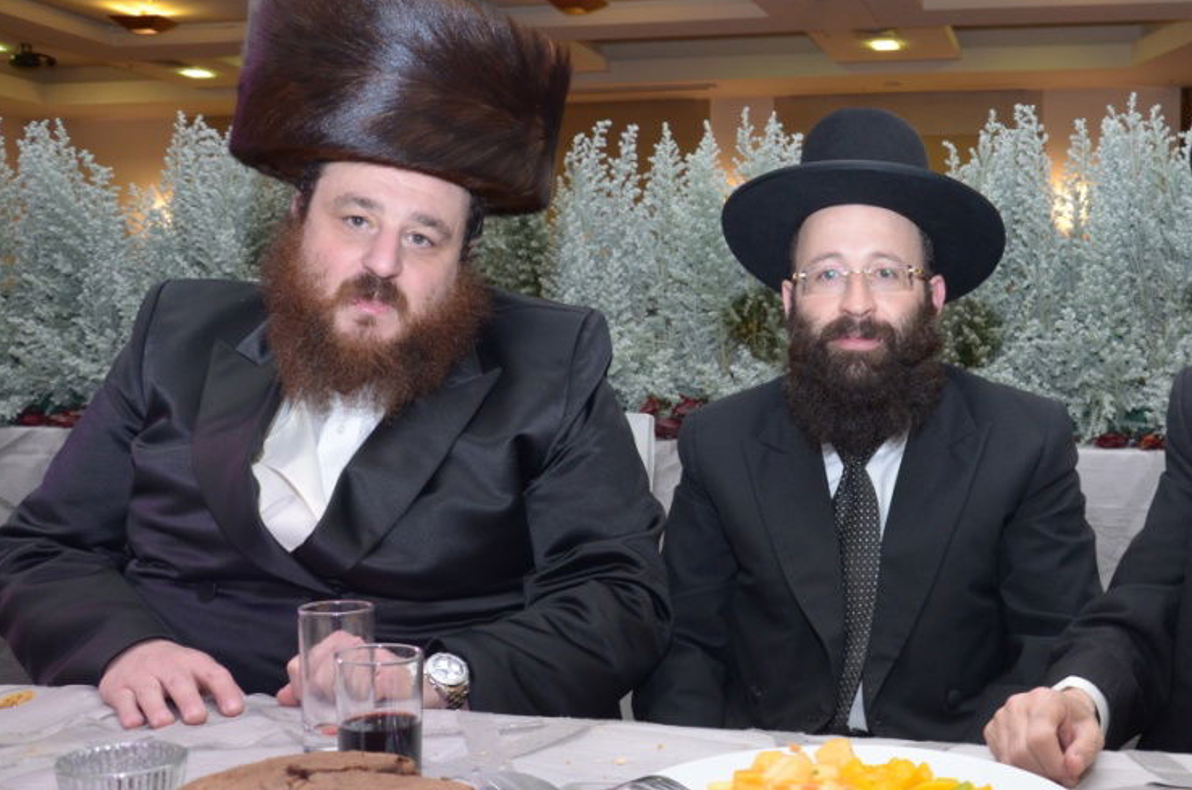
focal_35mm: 44
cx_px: 821
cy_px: 407
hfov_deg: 44.0
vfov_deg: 30.6
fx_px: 1444
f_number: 5.6
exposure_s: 1/80
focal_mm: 21
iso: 800
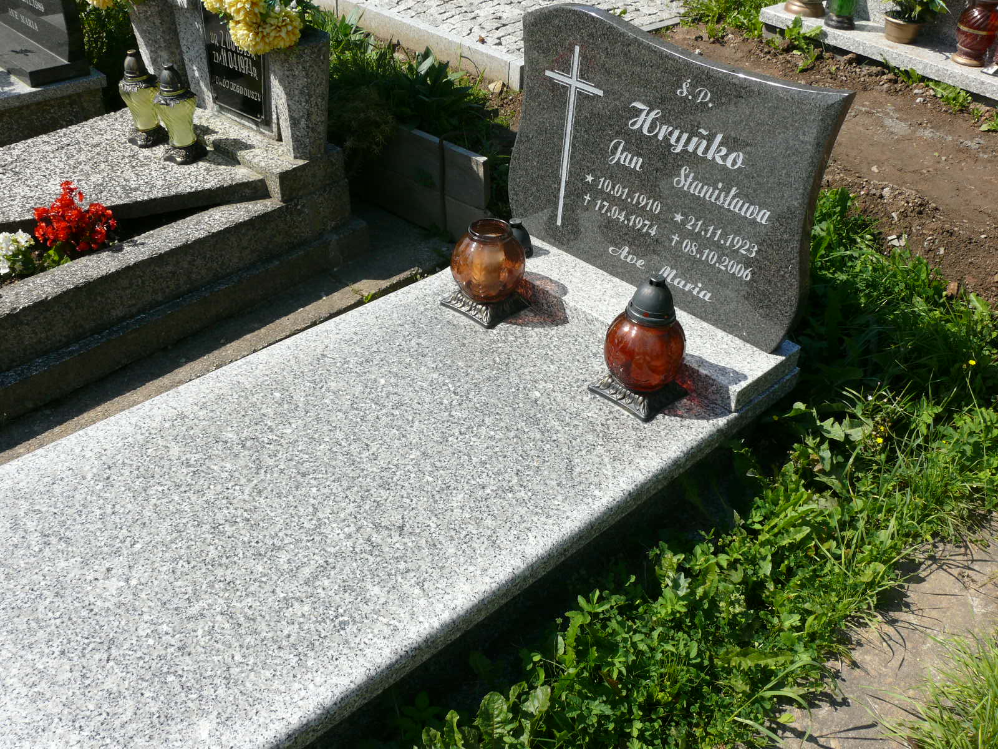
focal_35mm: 35
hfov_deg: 52.6
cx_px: 499
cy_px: 374
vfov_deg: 40.7
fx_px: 1009
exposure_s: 1/400
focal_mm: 7.4
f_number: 5.6
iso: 100
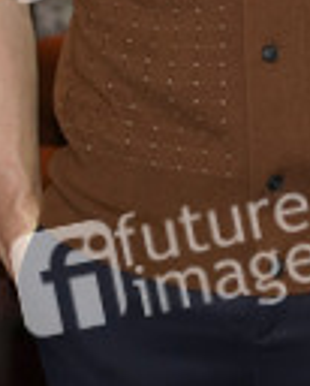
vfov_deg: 9.3
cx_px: 253
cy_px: -187
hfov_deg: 7.7
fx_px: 2308
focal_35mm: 202
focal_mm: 69
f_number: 5.6
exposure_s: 1/100
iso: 2000
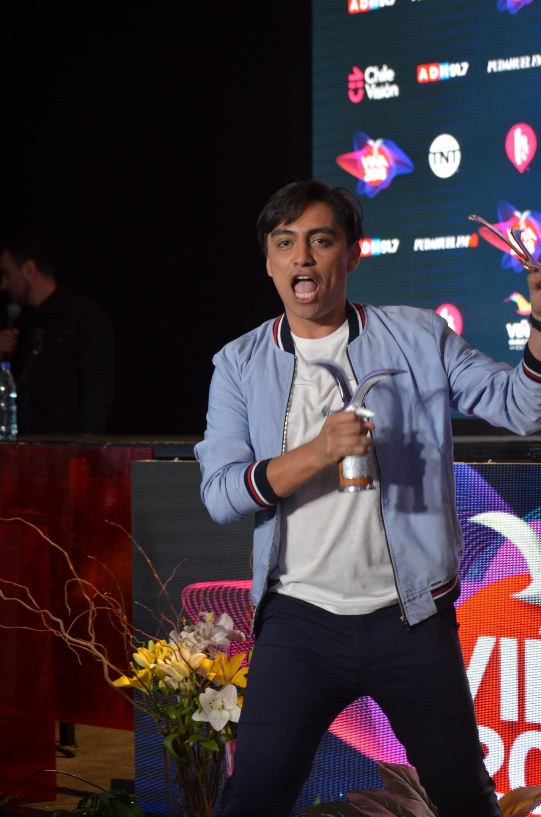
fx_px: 1868
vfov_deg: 24.7
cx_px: 270
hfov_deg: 16.5
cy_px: 408
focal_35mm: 82
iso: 800
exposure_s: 1/80
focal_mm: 55
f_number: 4
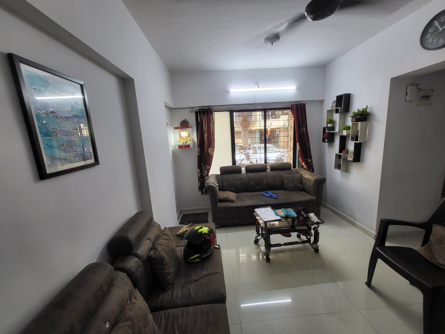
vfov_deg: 89.9
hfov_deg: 106.2
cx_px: 222
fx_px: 167
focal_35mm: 13
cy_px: 167
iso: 100
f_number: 2.2
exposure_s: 1/50
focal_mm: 1.74
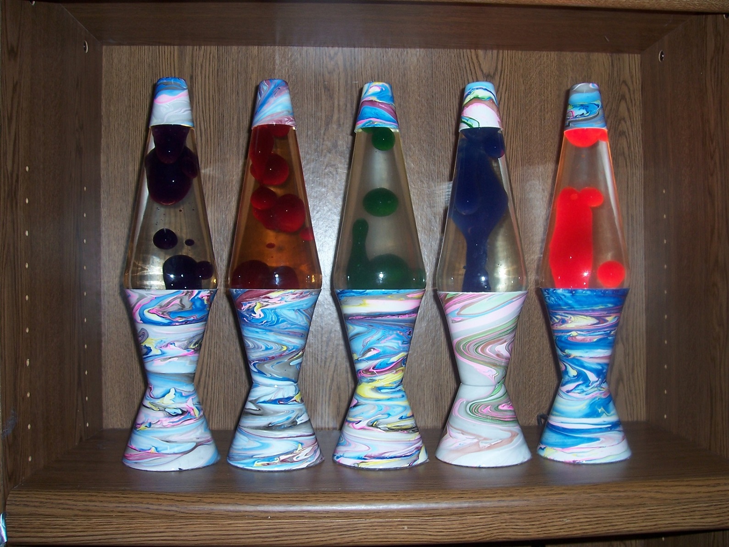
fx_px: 716
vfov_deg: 41.8
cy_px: 274
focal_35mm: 34
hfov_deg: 54.0
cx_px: 364
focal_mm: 5.6
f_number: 2.7
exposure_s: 1/60
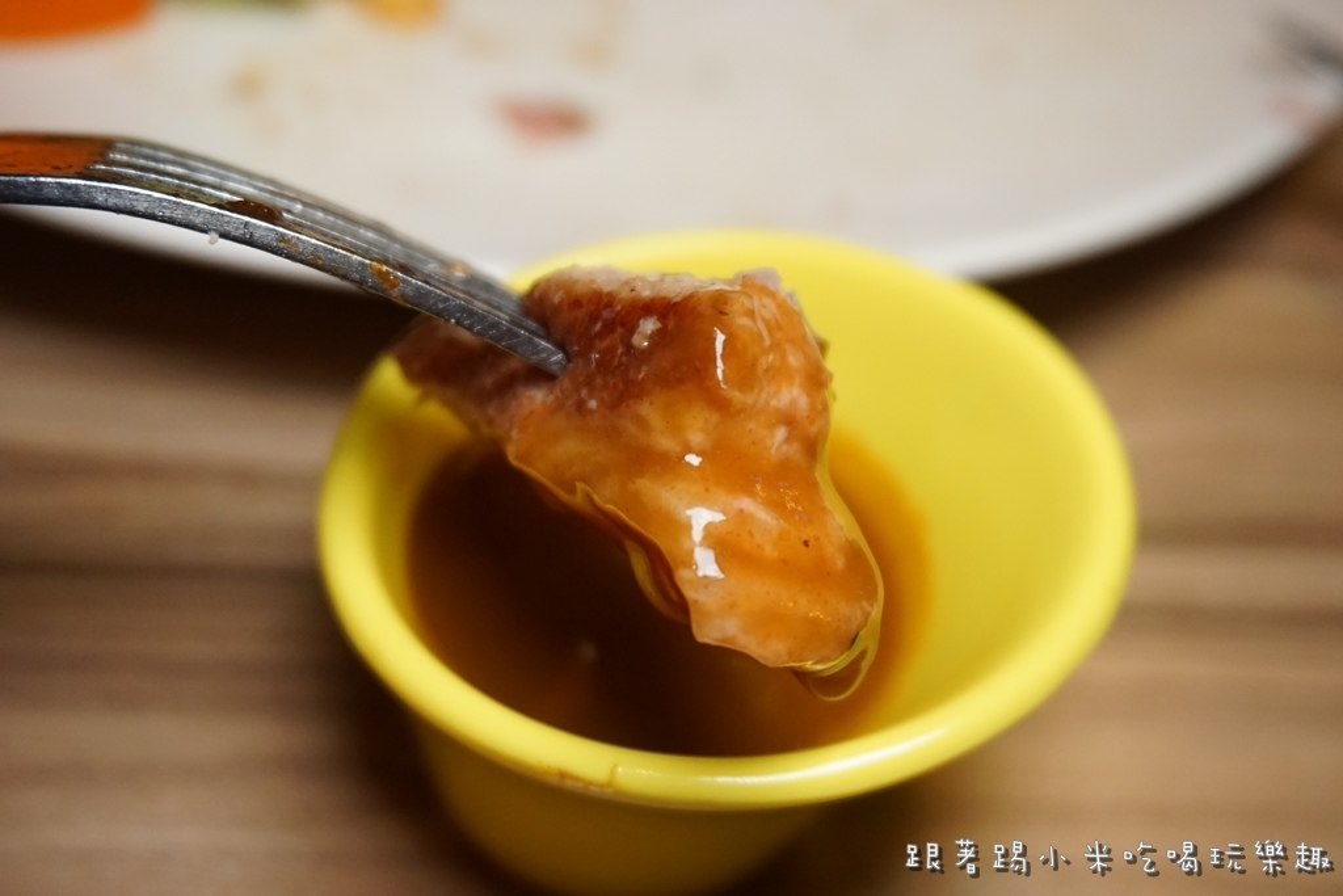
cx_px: 672
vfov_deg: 30.9
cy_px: 448
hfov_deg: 45.0
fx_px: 1623
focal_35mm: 44
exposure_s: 1/160
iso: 1600
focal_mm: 29
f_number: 4.5
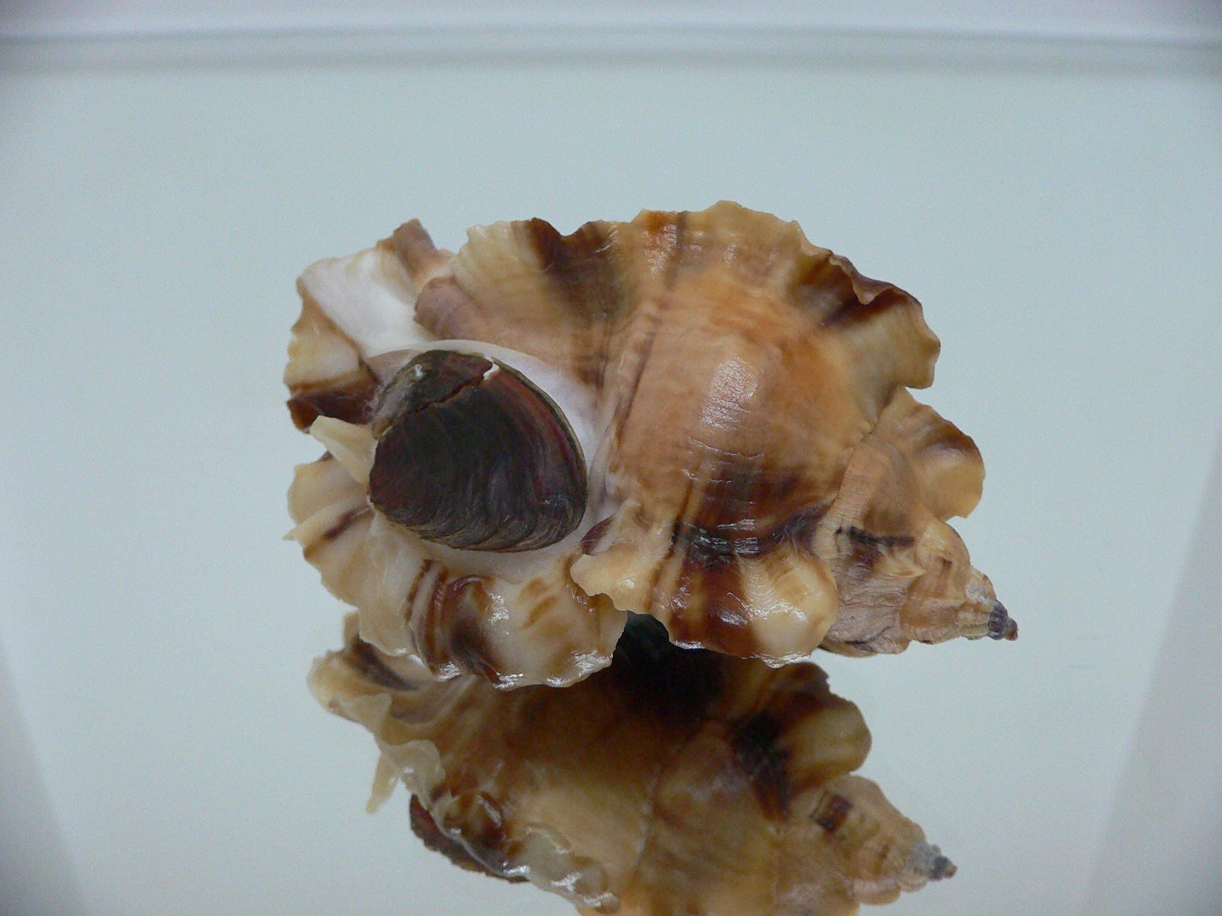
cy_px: 458
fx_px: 1236
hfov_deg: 52.6
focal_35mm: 35
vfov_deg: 40.7
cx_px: 611
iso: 200
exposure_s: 1/50
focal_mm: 4.6
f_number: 2.8
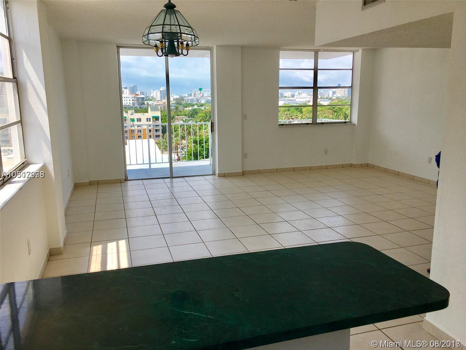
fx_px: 390
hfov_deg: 61.7
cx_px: 233
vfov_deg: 48.2
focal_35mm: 29
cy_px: 175
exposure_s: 1/974
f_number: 2.2
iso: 25
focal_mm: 4.15
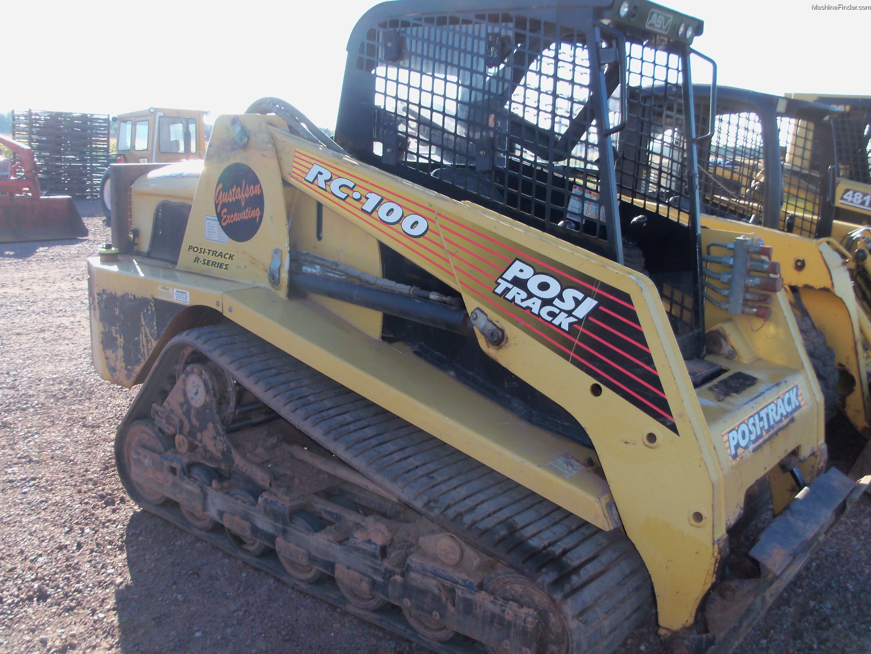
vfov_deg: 40.7
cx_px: 436
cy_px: 327
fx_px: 881
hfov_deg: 52.6
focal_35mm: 35
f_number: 3
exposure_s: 1/320
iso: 80
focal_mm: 6.3
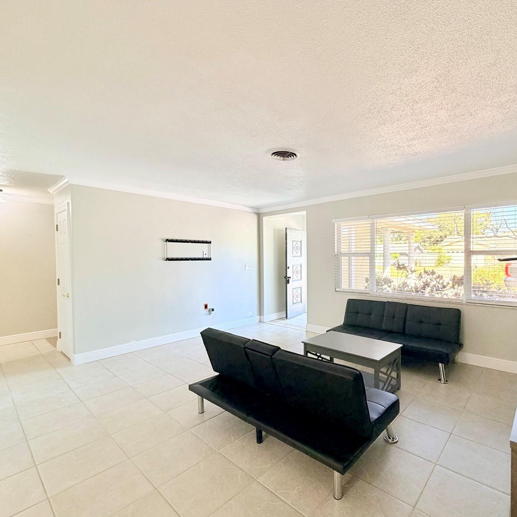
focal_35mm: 17
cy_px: 264
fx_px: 287
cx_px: 309
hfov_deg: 83.0
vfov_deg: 84.0
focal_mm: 2.22
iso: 250
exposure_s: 1/120
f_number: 2.2
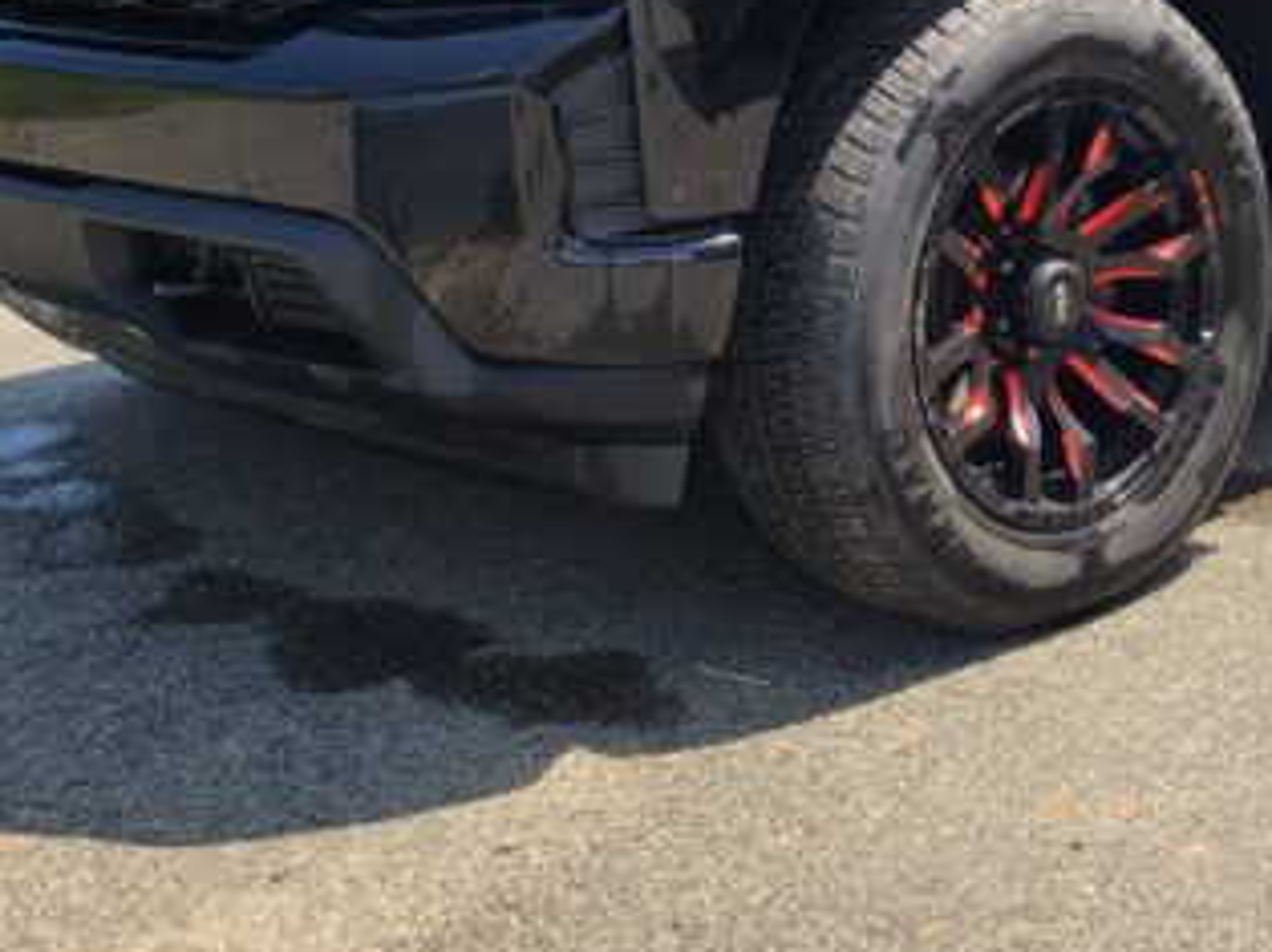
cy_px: -144
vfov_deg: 20.9
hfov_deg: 28.8
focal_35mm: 66
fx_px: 2423
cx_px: 1021
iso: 40
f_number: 1.8
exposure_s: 1/1723
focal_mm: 5.4
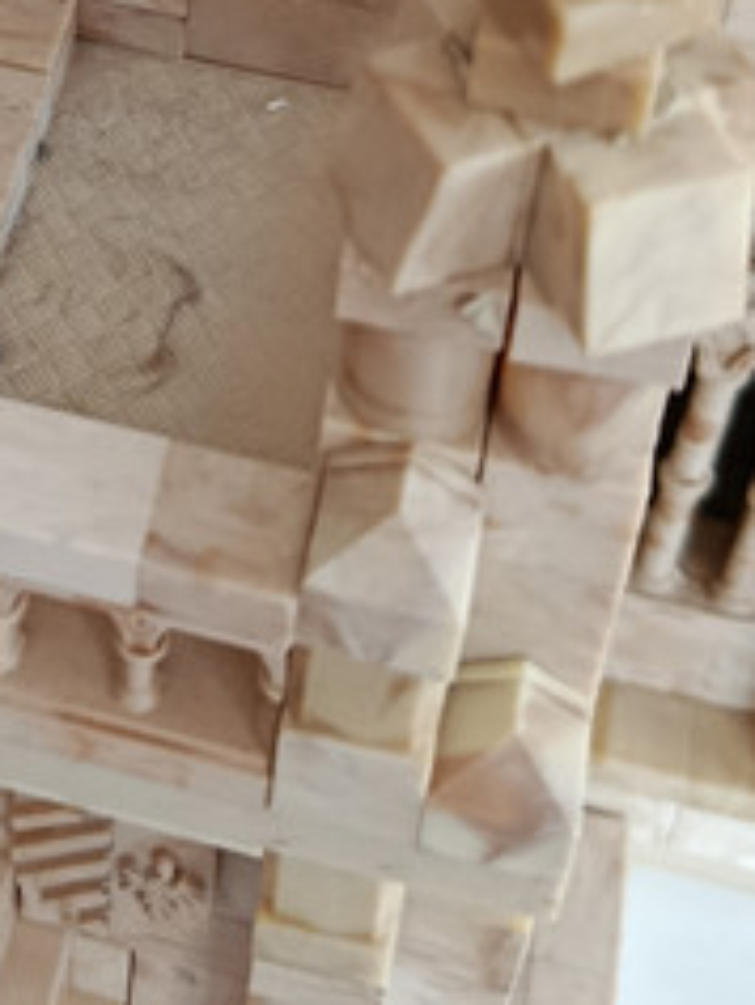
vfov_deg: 22.5
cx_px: -195
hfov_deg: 17.2
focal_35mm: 81
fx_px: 2353
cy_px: -153
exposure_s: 1/100
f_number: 1.7
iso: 721
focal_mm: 5.24
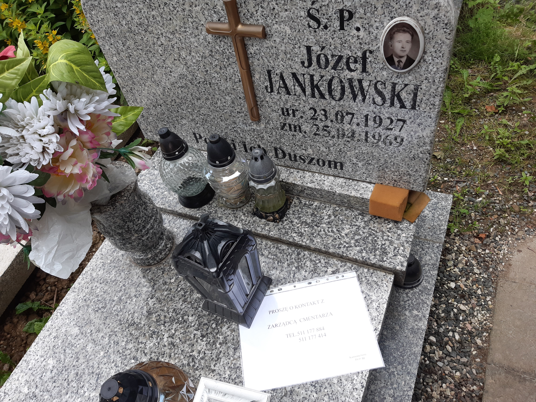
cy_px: 201
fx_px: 403
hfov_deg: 67.3
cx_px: 268
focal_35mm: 26
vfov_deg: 53.1
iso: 40
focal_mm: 3.92
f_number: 1.7
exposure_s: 1/111
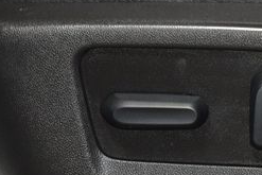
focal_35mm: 272
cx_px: 250
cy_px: 111
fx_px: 1981
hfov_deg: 7.5
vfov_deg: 5.1
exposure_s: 1/80
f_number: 4.5
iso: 3200
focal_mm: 70
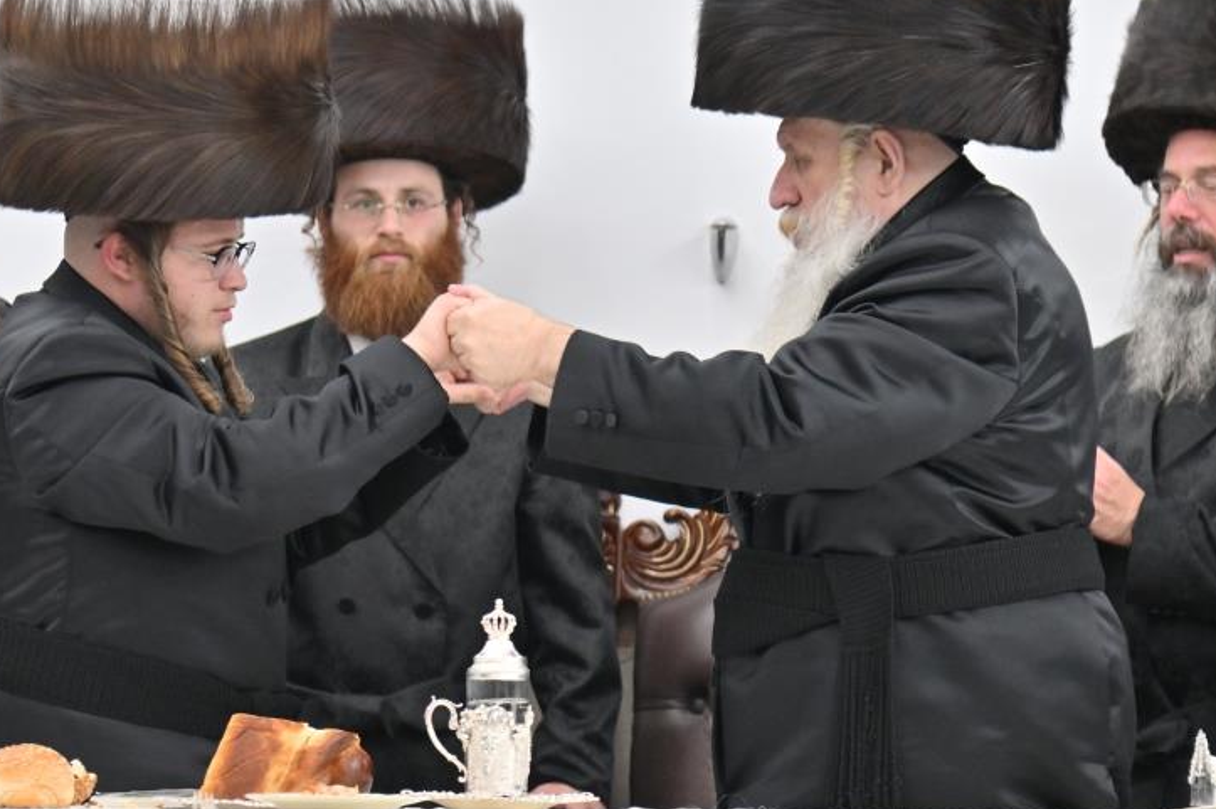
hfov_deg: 8.1
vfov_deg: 5.4
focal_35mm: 255
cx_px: 542
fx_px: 8607
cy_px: 316
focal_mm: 120
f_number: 4
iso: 640
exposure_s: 1/250
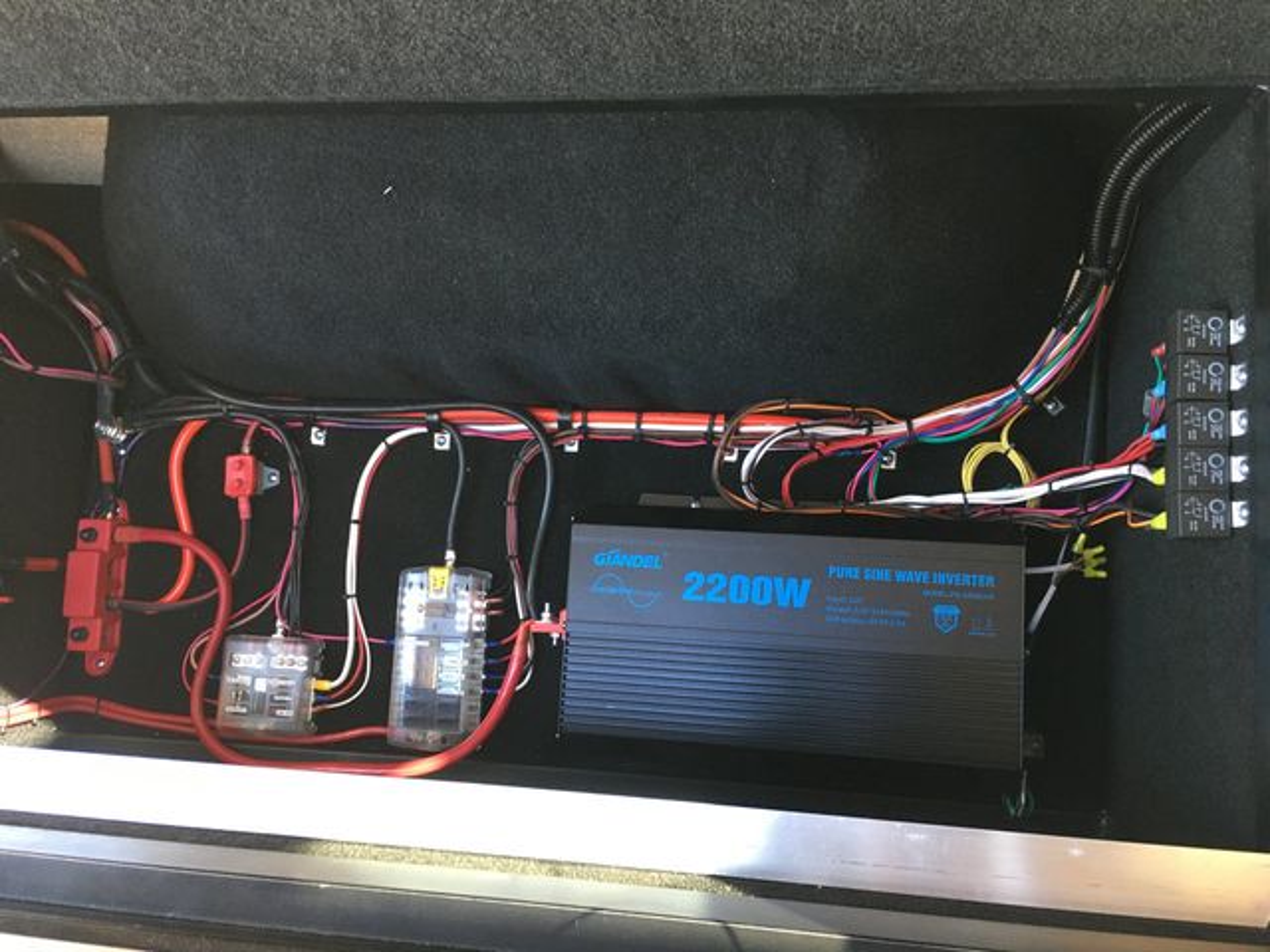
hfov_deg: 61.7
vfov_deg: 48.2
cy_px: 476
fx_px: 1064
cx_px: 635
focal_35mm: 29
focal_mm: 4.15
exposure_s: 1/30
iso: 100
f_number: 2.2
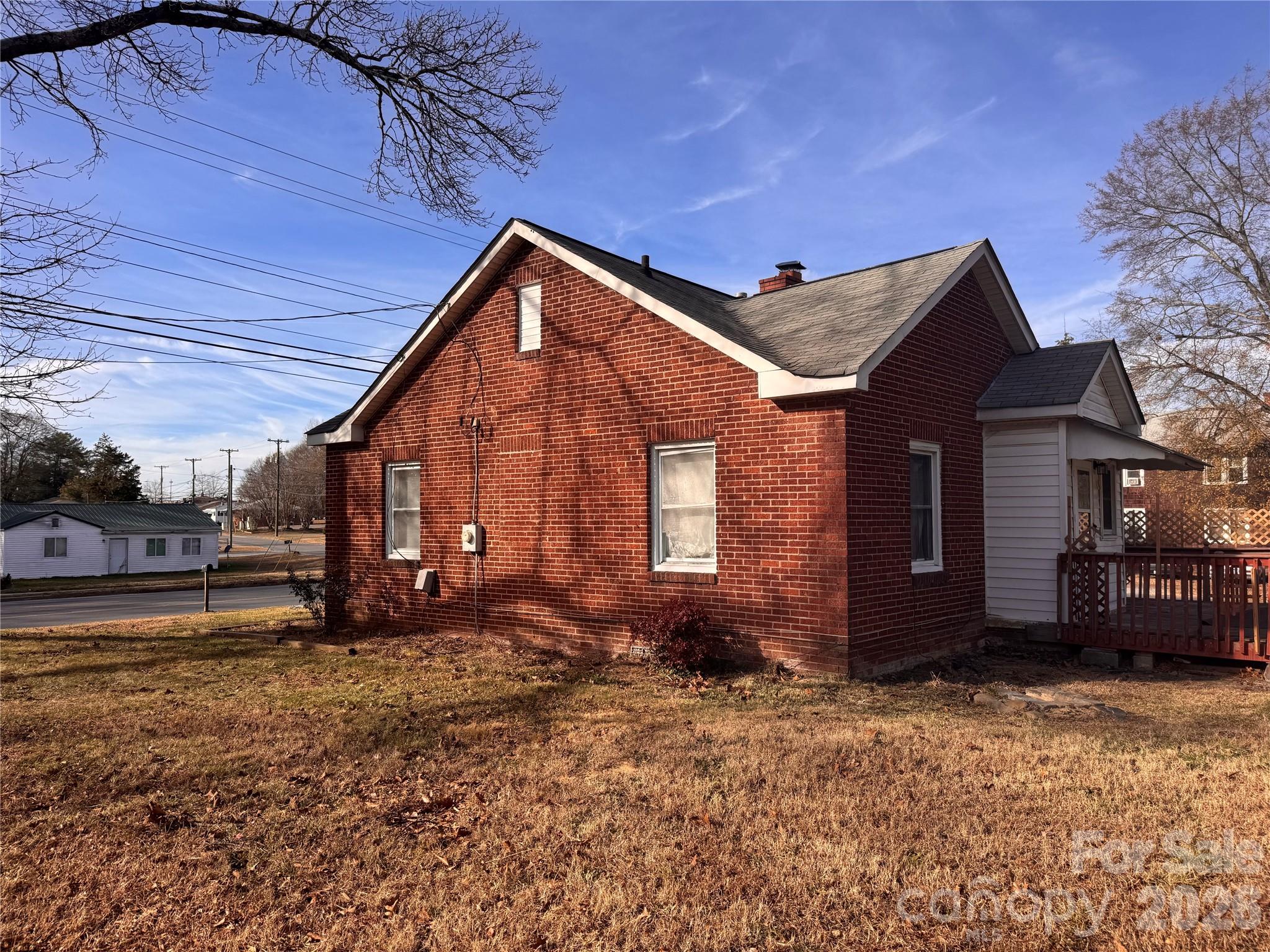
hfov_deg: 71.6
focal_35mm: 24
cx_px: 635
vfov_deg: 56.8
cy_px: 476
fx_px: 881
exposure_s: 1/3413
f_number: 1.78
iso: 80
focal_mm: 6.76
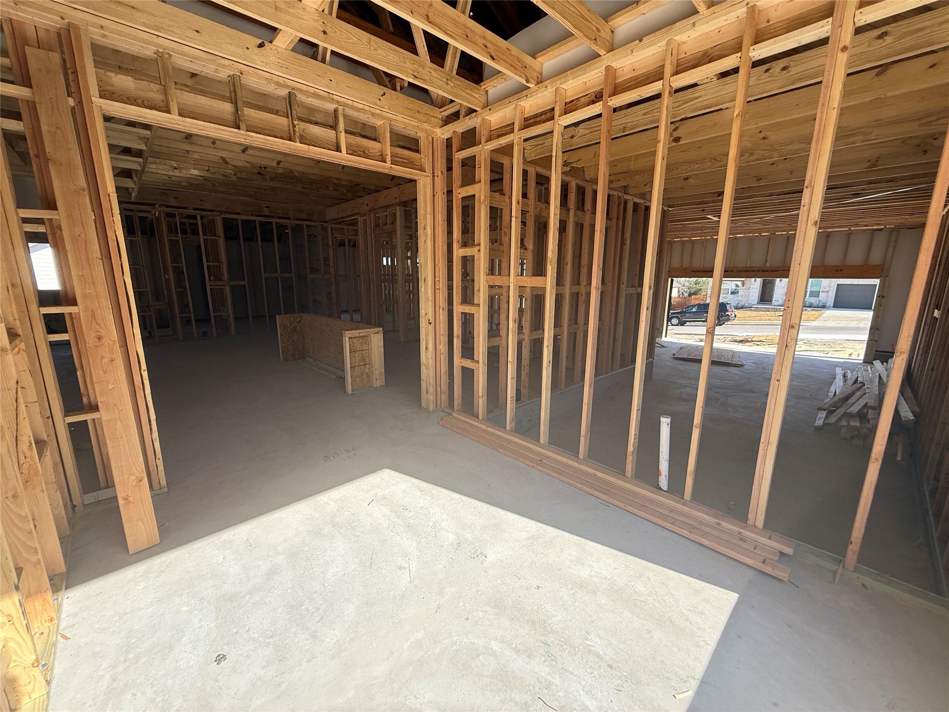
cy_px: 356
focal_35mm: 14
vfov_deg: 85.7
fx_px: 384
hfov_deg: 102.1
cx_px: 474
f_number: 2.2
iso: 64
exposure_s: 1/277
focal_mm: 2.22
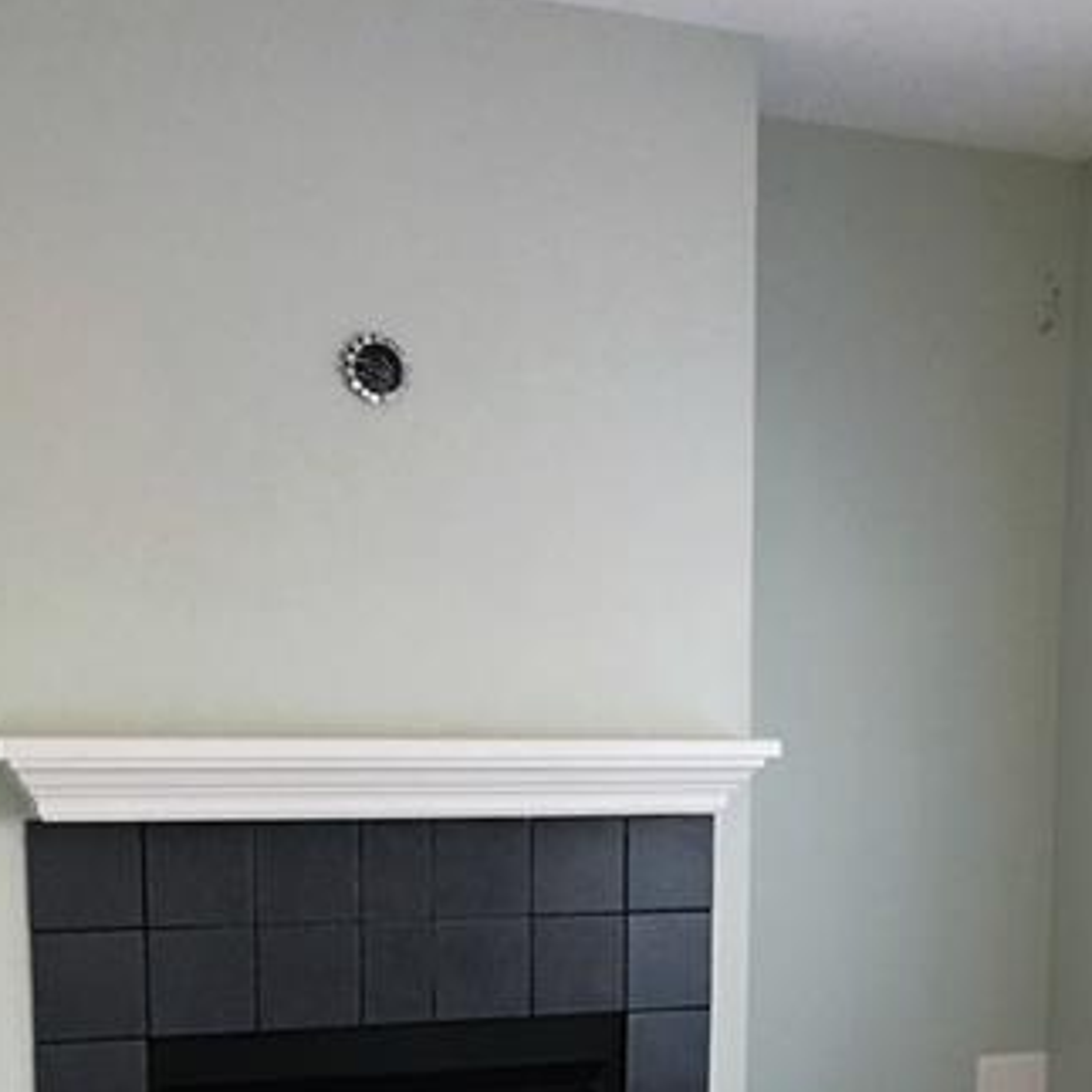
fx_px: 2177
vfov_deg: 27.0
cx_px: 683
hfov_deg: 28.1
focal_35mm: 61
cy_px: 1018
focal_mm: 4.15
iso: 64
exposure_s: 1/15
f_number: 2.2
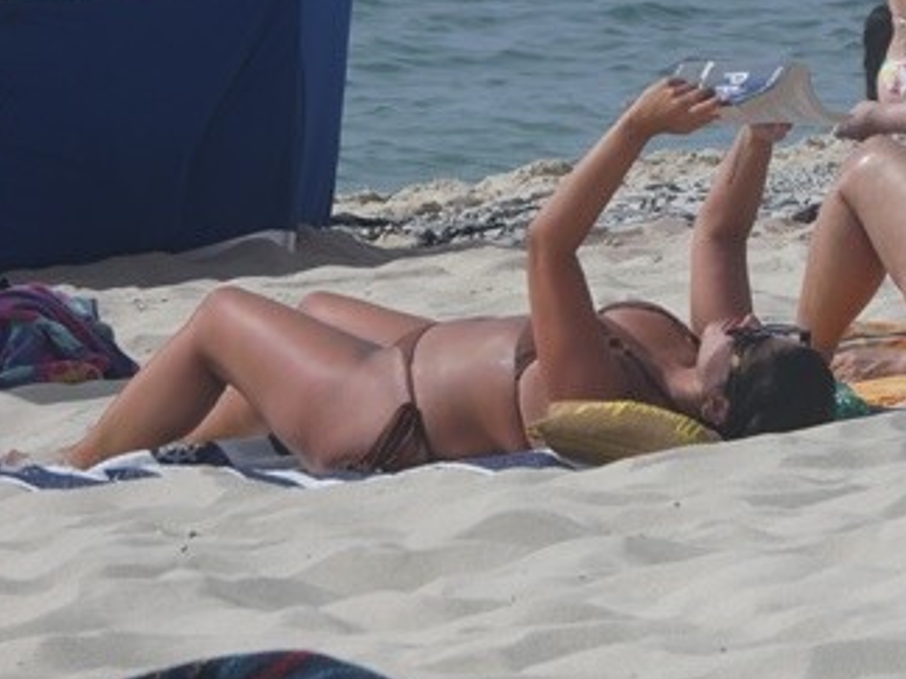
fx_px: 10260
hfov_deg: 5.1
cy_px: 260
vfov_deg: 3.8
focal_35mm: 392
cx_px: 464
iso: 80
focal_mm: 47.5
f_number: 5.6
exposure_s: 1/640
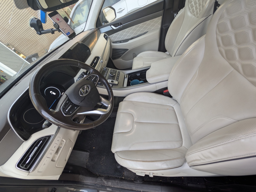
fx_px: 89
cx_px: 128
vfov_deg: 94.6
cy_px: 96
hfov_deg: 110.5
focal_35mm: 12
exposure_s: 1/35.3
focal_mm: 2.02
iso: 54
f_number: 1.7
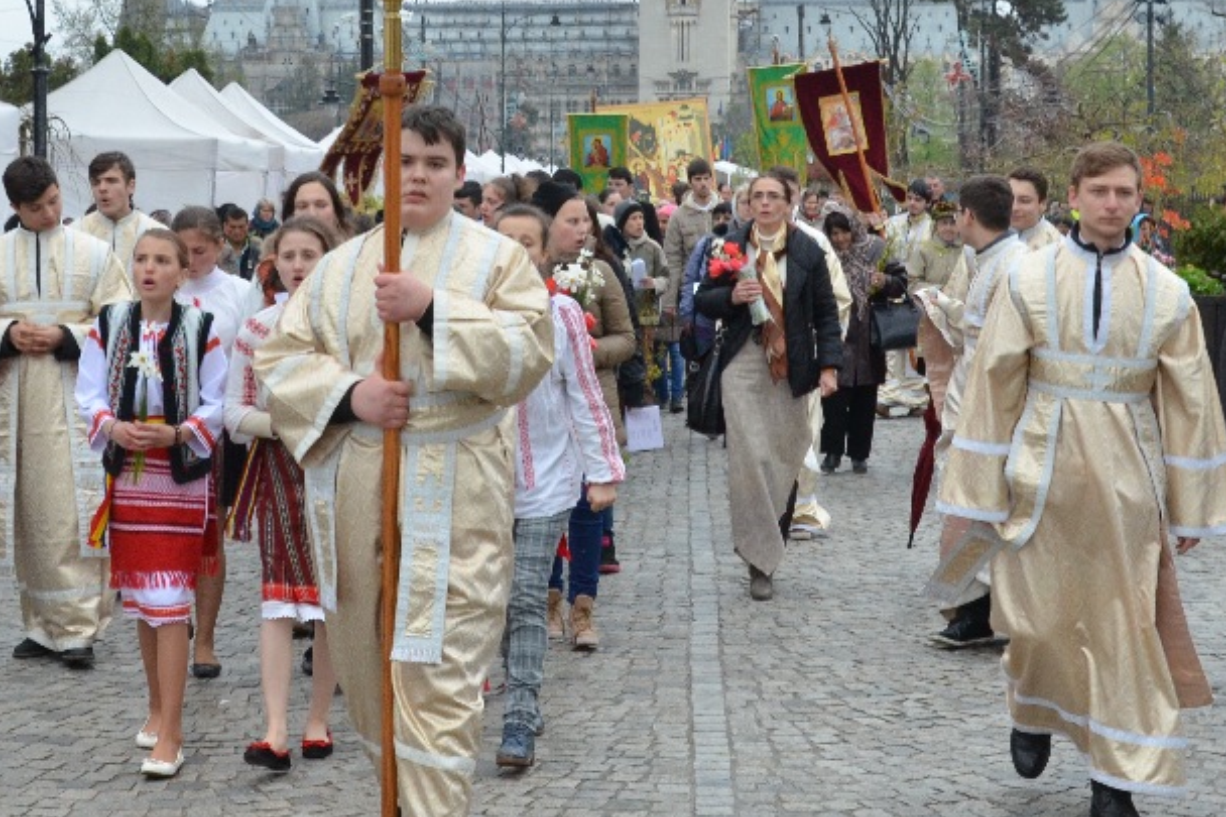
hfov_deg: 26.3
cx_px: 526
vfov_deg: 17.6
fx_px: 2621
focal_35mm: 77
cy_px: 178
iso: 1000
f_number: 8
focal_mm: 26
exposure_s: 1/200
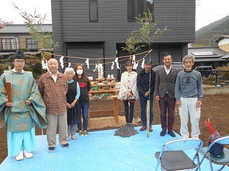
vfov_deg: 53.1
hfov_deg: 67.3
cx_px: 114
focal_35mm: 26
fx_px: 172
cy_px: 86
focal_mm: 4.6
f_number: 3.2
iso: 80
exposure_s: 1/160
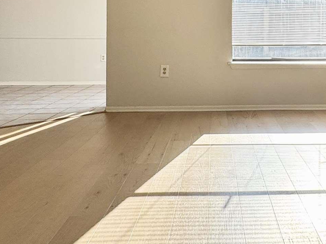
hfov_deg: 40.1
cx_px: 269
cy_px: 44
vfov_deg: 31.2
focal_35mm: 45
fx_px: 424
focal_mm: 2.22
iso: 40
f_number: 2.2
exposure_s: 1/384
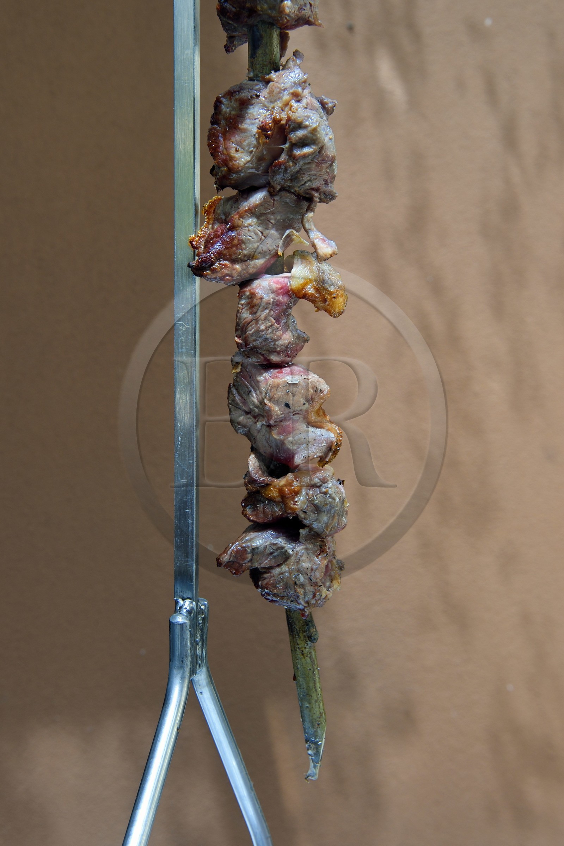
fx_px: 1128
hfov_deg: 28.1
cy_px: 423
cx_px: 282
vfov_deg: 41.1
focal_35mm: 48
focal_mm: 48
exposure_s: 1/30
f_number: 11
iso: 200
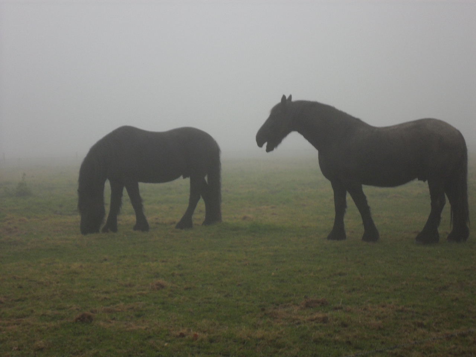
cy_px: 178
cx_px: 238
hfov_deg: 26.3
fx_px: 1018
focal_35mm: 74
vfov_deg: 19.9
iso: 120
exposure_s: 1/60
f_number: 3.9
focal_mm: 13.2
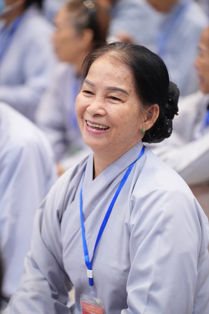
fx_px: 1246
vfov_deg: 14.4
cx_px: 104
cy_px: 157
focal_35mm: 143
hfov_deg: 9.6
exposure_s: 1/320
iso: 6400
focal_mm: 143
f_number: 2.8
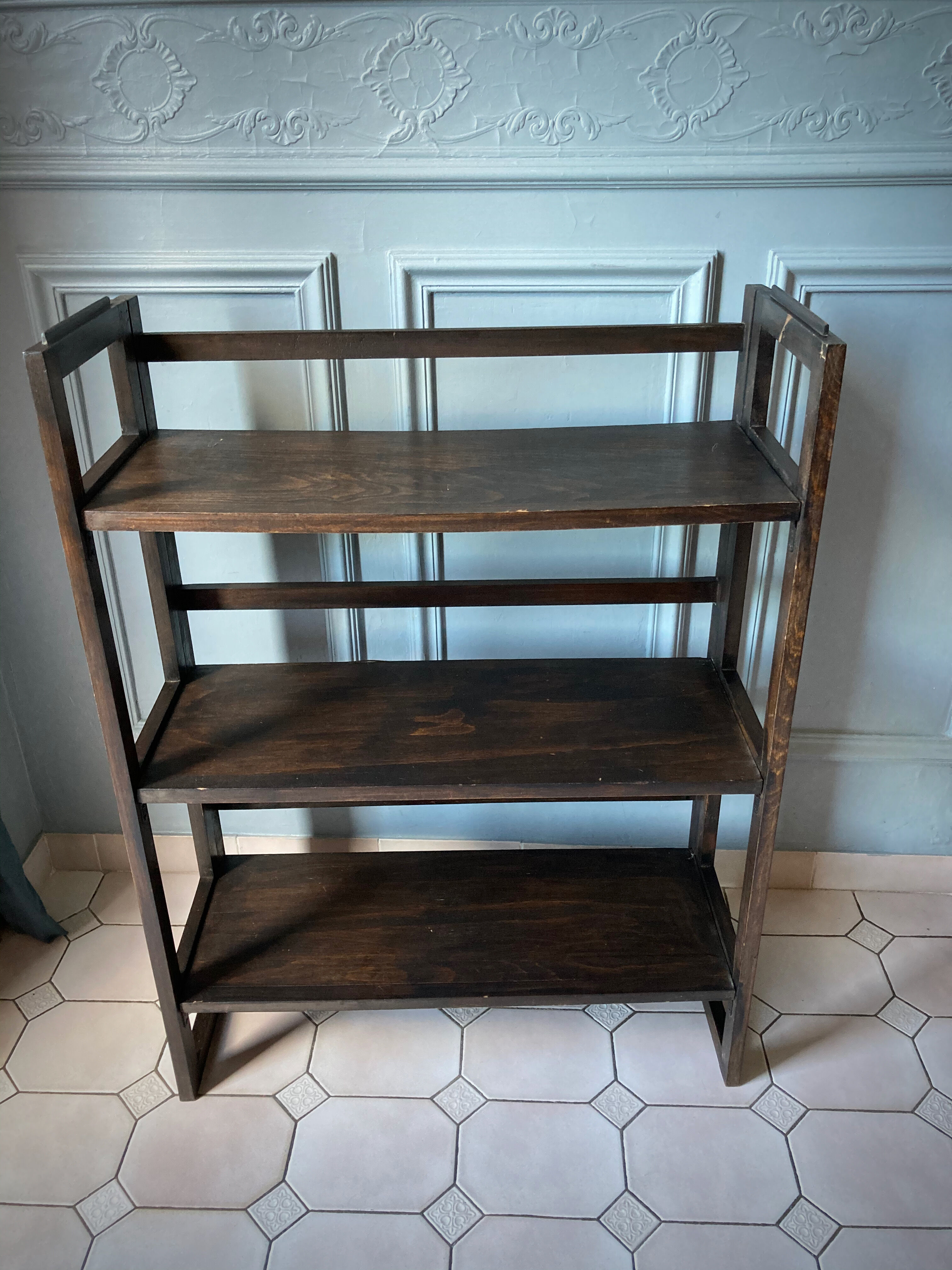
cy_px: 635
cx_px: 476
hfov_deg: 49.7
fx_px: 1027
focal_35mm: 28
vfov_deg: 63.4
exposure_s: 1/60
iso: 200
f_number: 1.8
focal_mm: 3.99
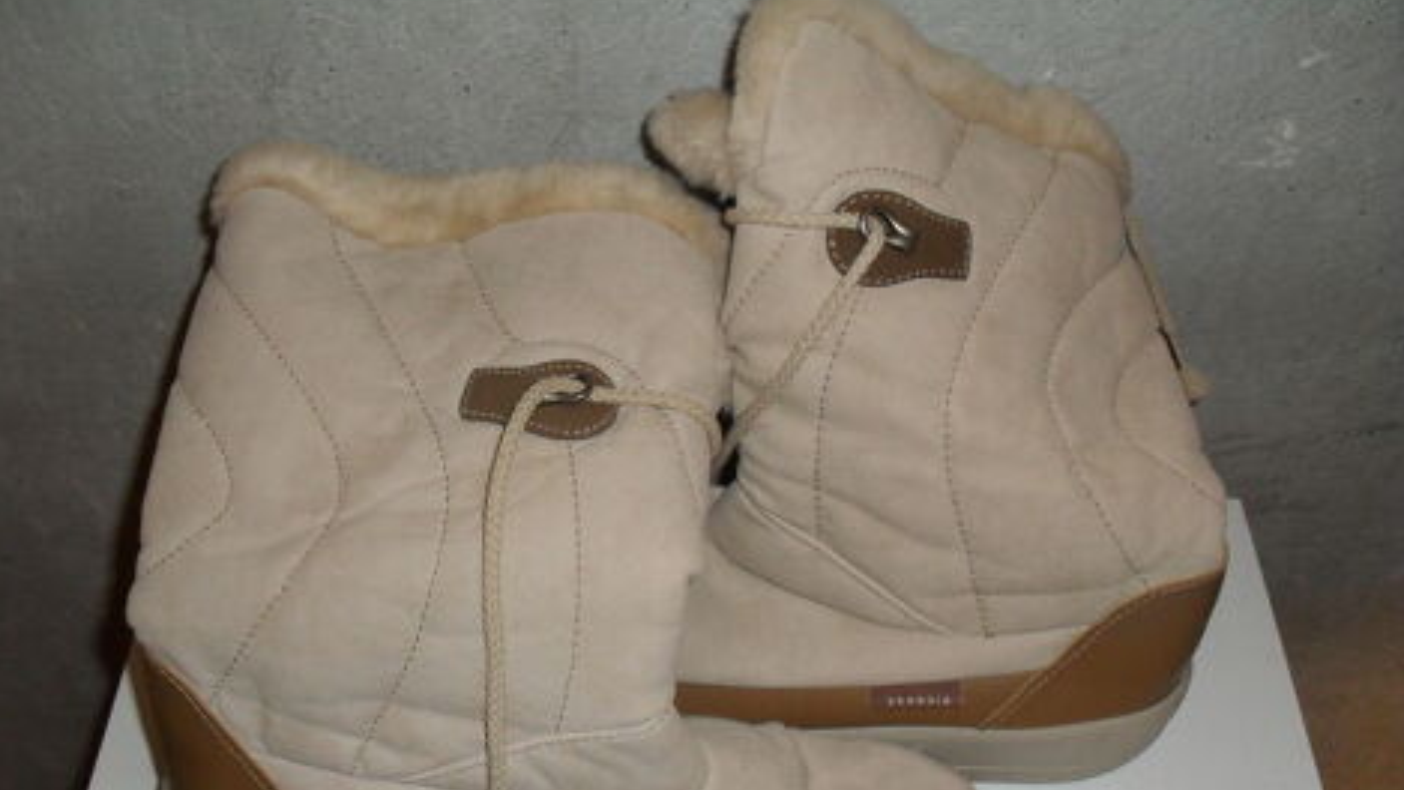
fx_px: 1452
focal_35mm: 39
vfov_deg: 30.3
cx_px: 689
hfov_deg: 51.6
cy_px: 515
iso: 200
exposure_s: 1/45
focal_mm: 6.3
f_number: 3.2
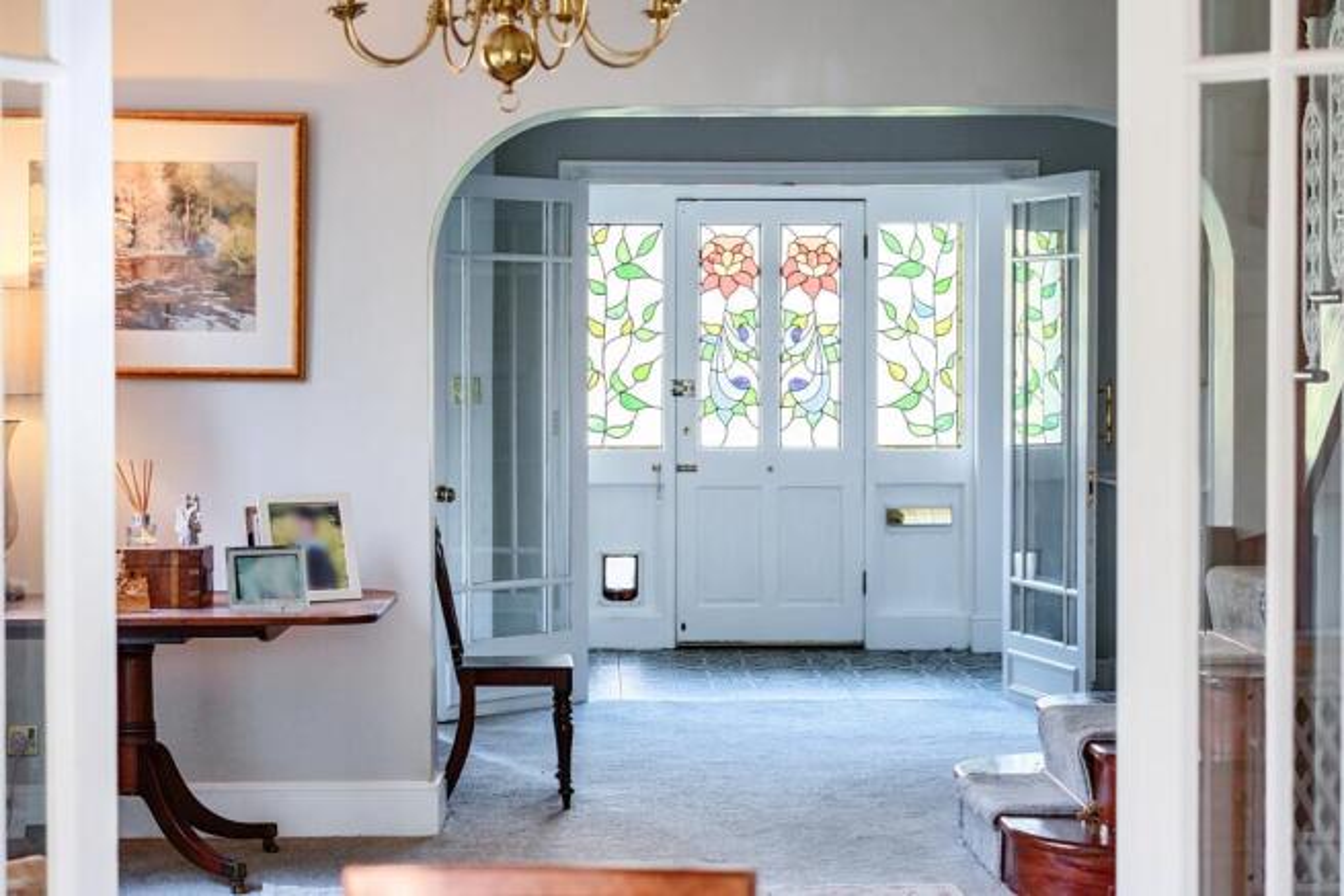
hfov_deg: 27.0
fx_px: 2800
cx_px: 672
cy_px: 448
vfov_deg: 18.2
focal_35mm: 75
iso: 400
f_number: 3.5
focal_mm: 50
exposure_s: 1/80
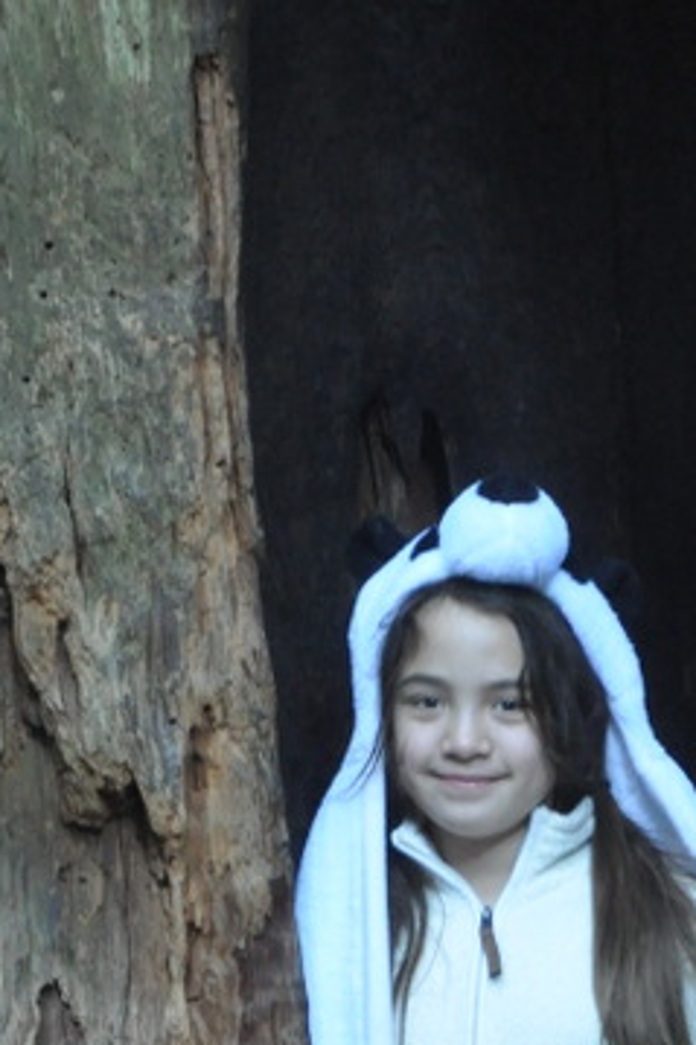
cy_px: 1205
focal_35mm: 192
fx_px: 5585
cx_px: 684
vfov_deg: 10.5
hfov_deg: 7.1
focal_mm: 45
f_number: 4.8
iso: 2000
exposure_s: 1/13
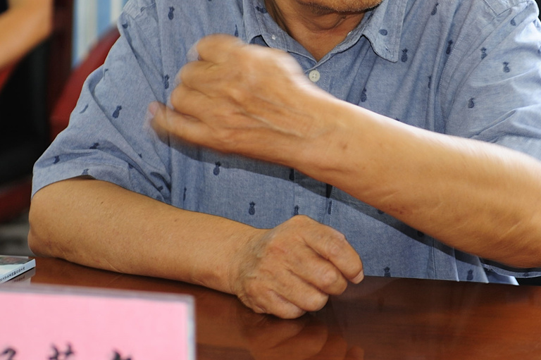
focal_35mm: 164
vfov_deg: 8.3
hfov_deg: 12.5
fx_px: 2463
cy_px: 59
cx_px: 330
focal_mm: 70
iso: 200
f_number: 3.5
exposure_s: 1/40
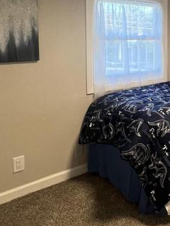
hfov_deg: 30.9
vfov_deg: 45.2
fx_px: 262
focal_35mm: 40
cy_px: 58
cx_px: 199
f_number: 1.8
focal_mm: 1.57
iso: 160
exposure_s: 1/60
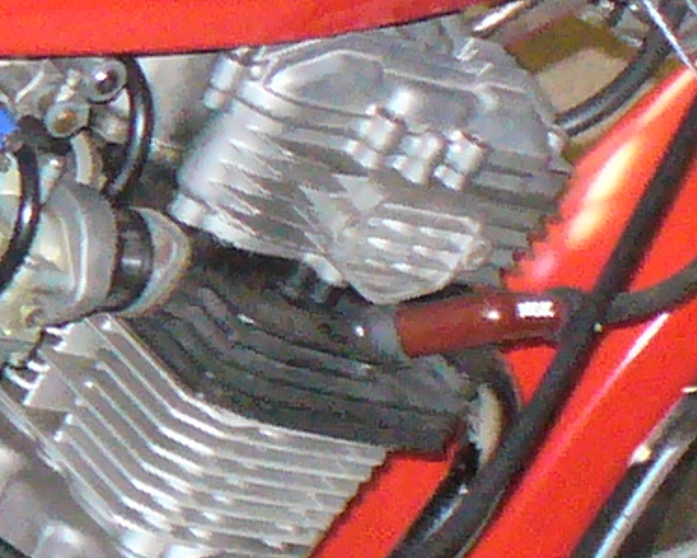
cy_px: 131
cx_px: -734
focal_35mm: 247
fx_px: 5094
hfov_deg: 7.5
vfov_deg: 6.3
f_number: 2.8
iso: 400
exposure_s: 1/30
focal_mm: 6.1
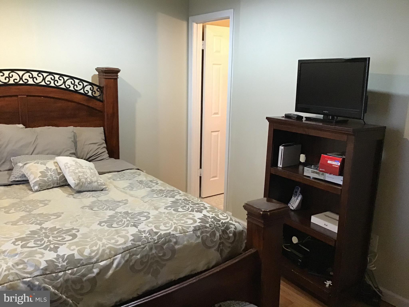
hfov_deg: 58.4
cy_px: 154
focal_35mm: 31
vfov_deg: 45.4
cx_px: 204
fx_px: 366
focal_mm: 3.3
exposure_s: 1/30
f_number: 2.4
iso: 200
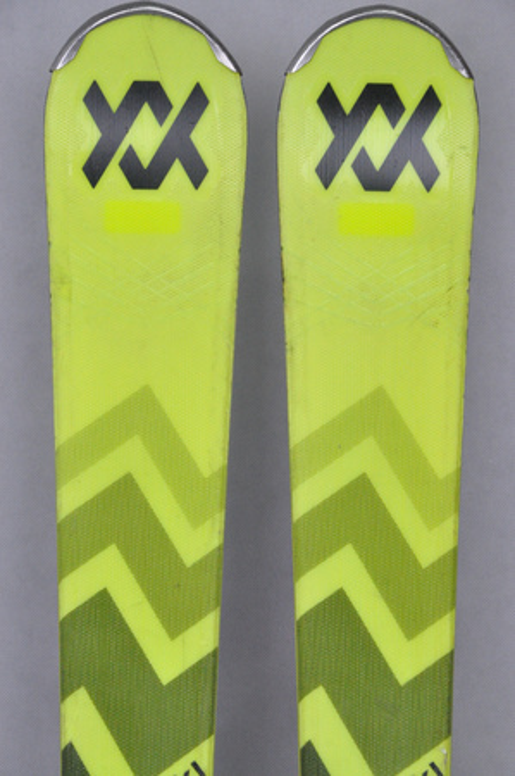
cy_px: 388
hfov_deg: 8.7
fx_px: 3387
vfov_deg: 13.1
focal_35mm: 158
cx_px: 258
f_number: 9.5
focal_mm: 105
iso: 3200
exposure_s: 1/125
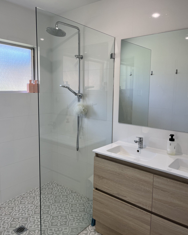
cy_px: 113
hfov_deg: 51.5
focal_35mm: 28
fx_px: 195
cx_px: 92
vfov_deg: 62.2
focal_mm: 5.1
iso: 64
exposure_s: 1/123
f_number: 1.6
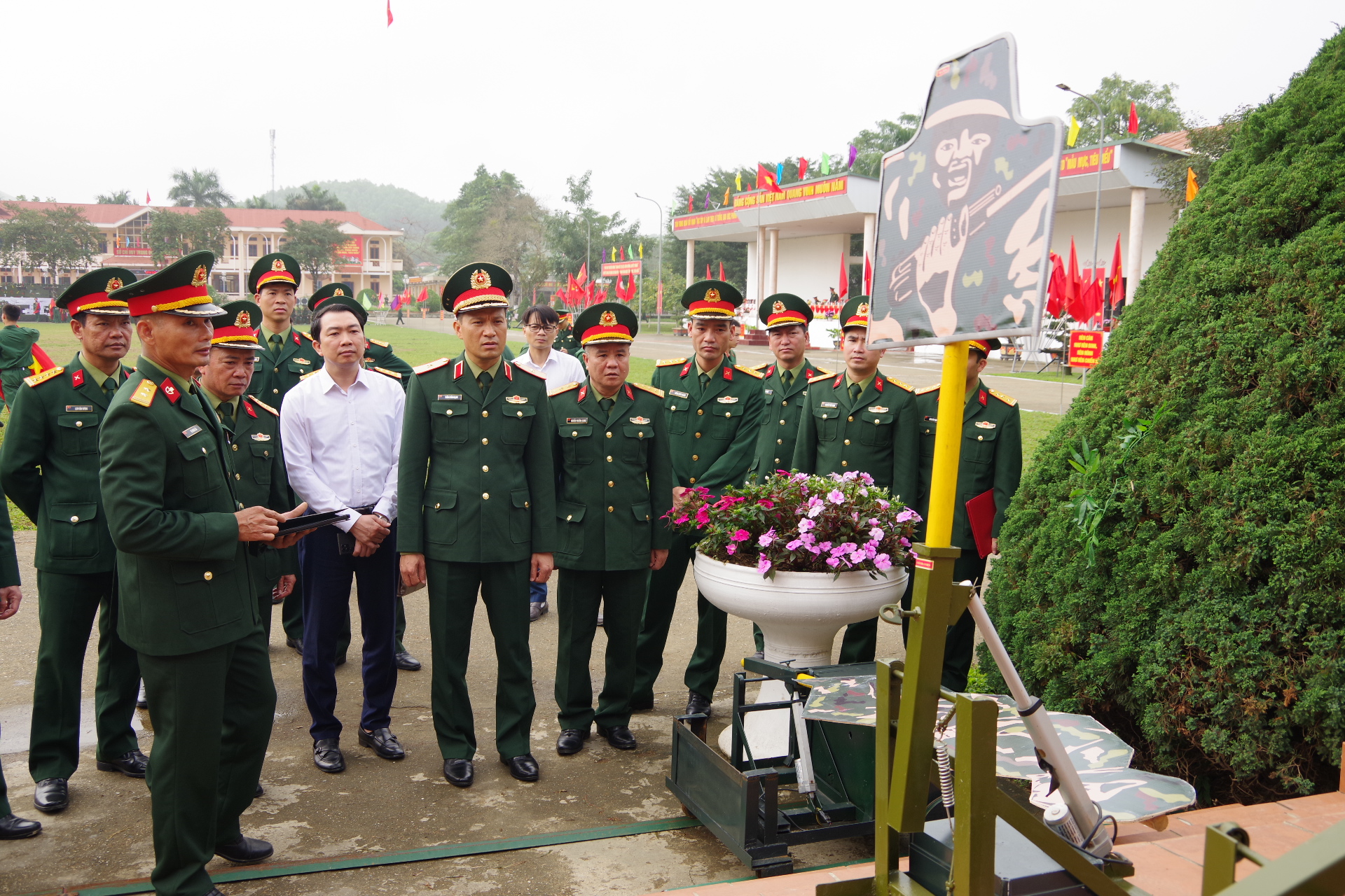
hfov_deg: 60.3
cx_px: 672
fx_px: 1158
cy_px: 448
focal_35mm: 31
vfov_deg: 42.3
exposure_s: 1/125
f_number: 6.3
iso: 200
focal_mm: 21
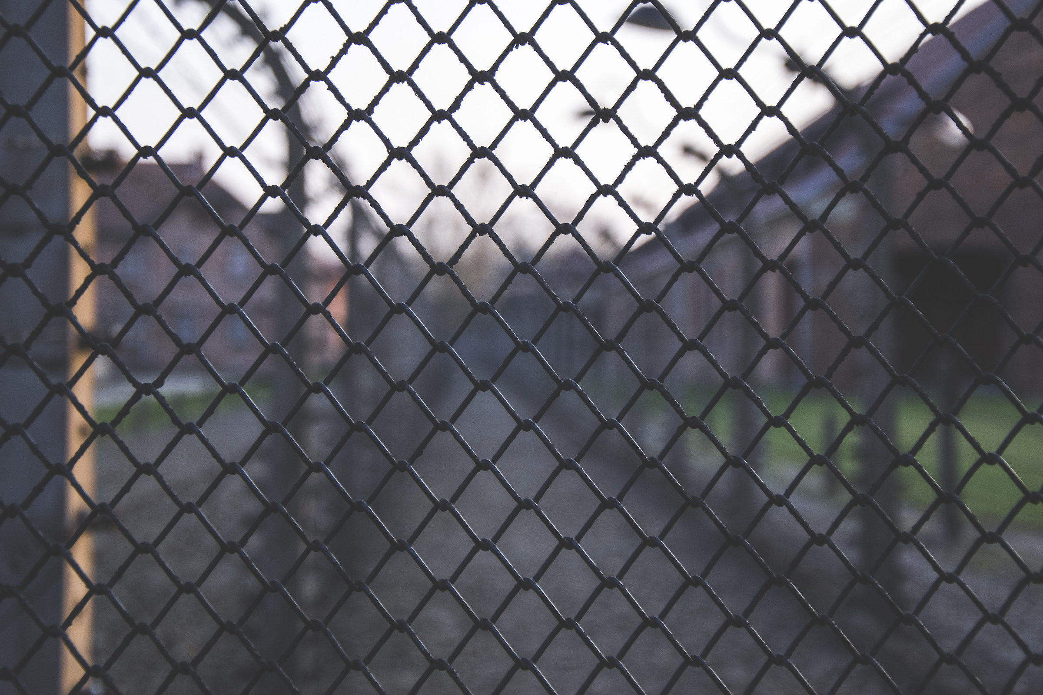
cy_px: 348
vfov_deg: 18.2
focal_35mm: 75
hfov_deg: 27.0
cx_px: 522
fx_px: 2173
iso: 400
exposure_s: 1/250
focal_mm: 50
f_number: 5
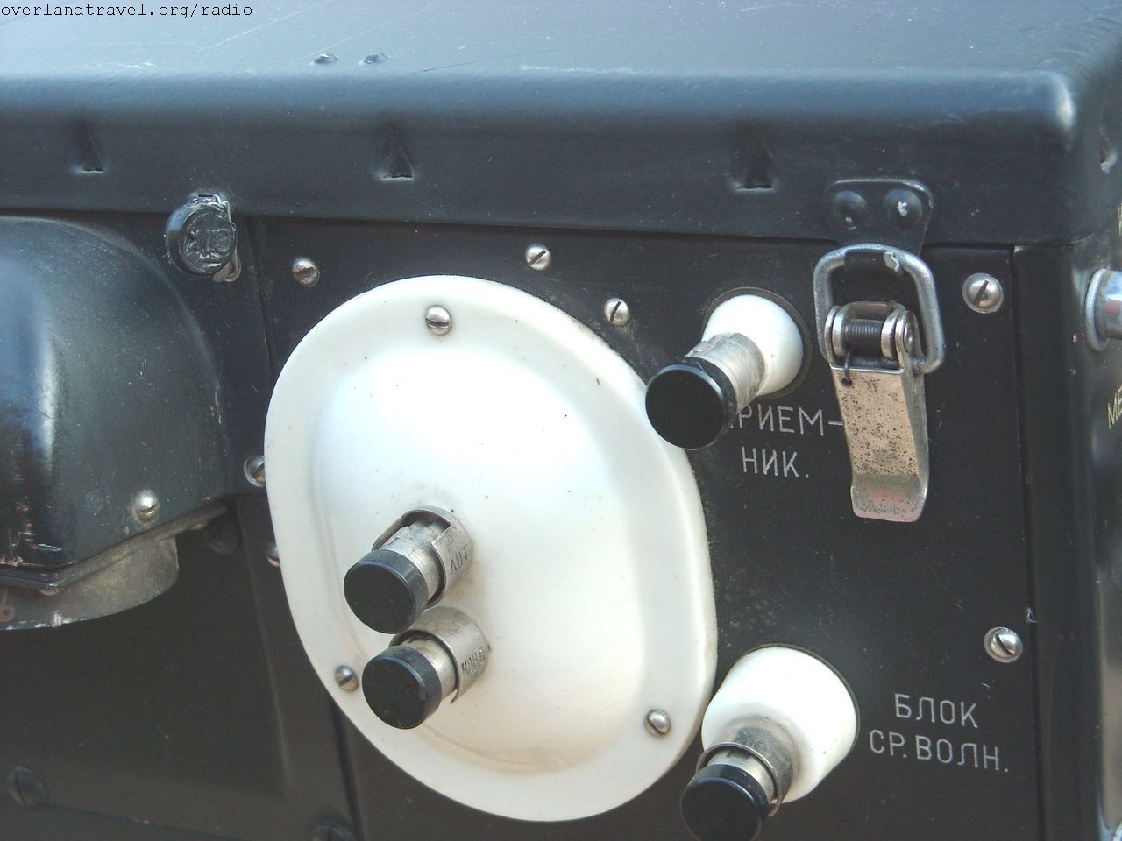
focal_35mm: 76
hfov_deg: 25.7
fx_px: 2463
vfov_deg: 19.4
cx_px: 561
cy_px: 420
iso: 100
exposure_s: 1/60
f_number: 3.9
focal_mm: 12.3
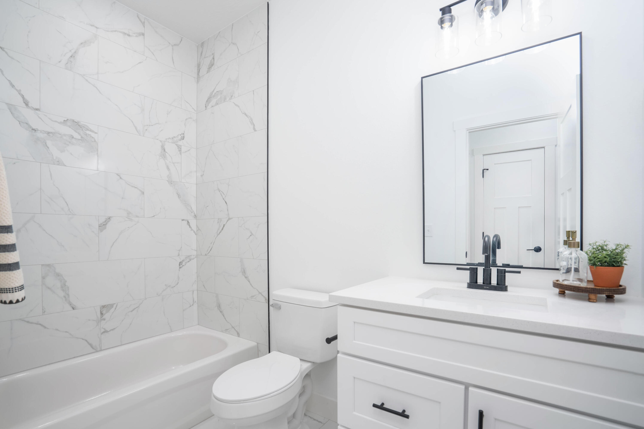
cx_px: 322
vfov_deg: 73.7
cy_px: 214
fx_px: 286
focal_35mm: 16
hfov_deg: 96.7
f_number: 9
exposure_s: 1/125
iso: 400
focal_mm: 16
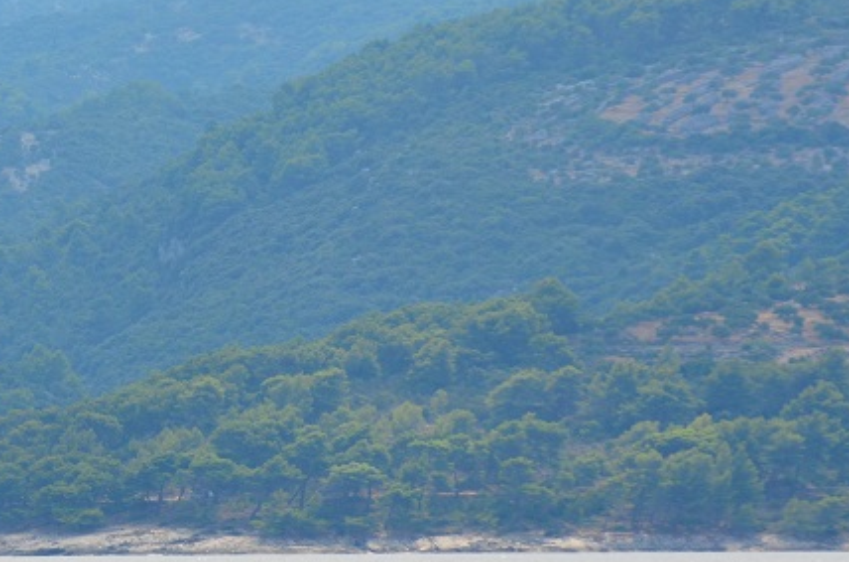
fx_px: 12753
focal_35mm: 542
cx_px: -55
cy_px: 160
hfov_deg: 3.8
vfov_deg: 2.5
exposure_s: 1/2000
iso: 400
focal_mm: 155
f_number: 5.6
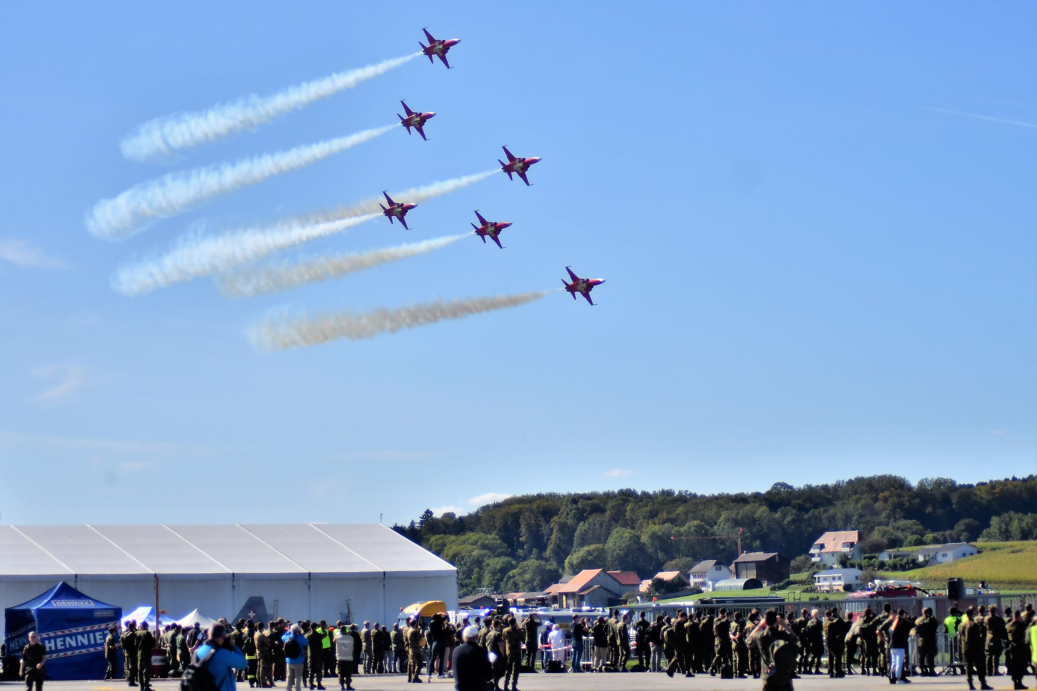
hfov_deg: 19.5
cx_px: 518
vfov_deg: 13.0
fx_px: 3024
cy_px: 346
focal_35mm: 105
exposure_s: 1/8000
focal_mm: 70
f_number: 4
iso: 320
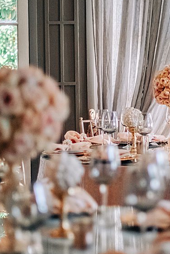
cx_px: 181
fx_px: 892
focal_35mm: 126
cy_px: 125
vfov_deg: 16.3
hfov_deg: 10.8
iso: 800
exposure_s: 1/1600
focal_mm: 50
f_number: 1.4
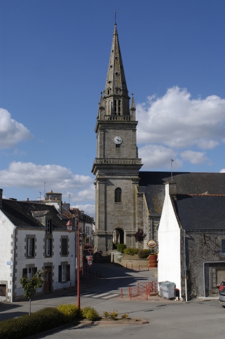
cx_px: 112
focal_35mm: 42
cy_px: 170
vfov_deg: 46.5
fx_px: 395
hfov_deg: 31.8
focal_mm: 28
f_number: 13
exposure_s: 1/250
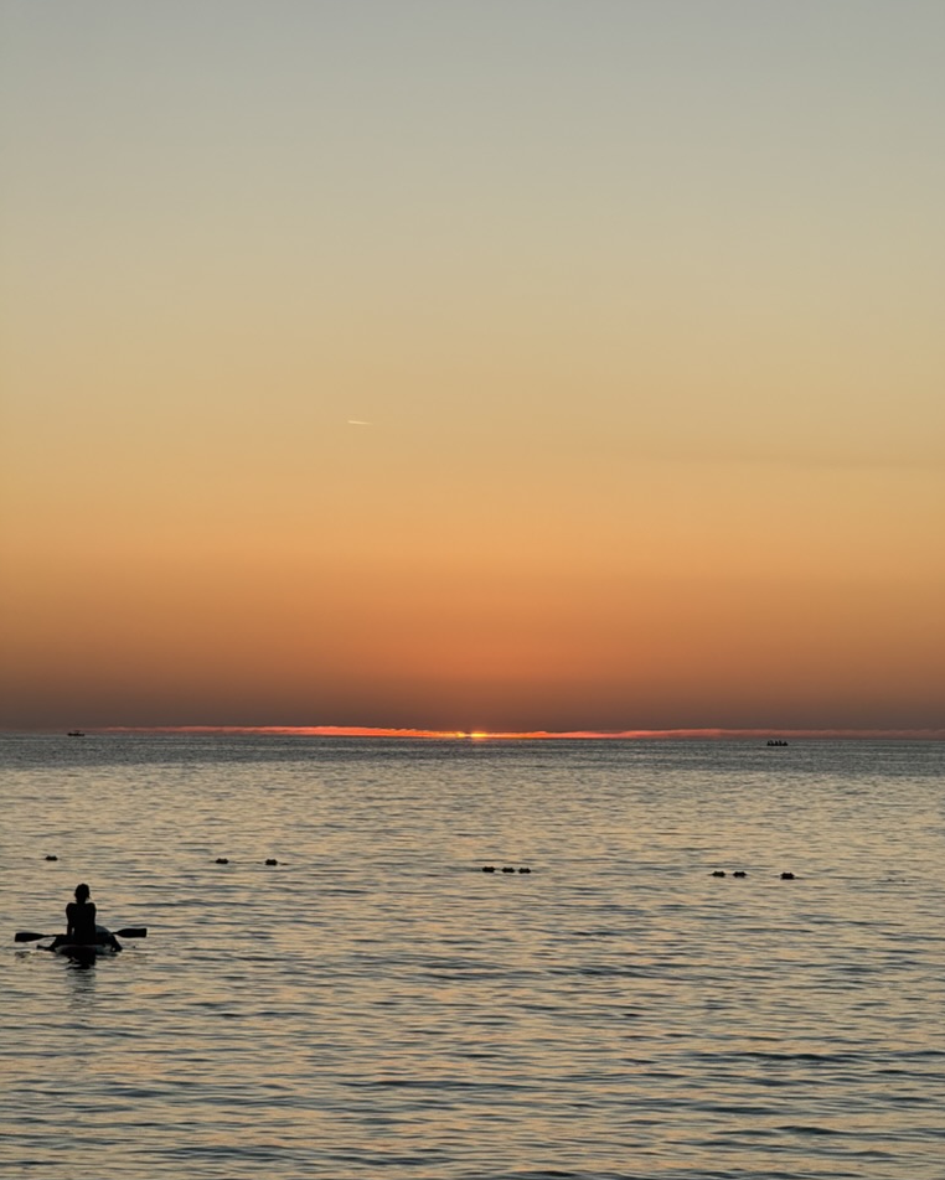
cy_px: 592
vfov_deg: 15.3
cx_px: 472
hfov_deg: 12.2
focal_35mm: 126
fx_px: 4404
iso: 50
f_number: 2.8
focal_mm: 15.66
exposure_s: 1/546
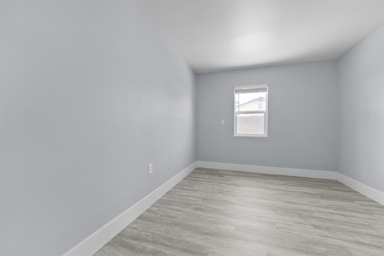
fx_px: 149
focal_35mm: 14
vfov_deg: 81.2
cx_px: 192
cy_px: 128
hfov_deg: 104.3
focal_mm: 14
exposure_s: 1/160
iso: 800
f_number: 4
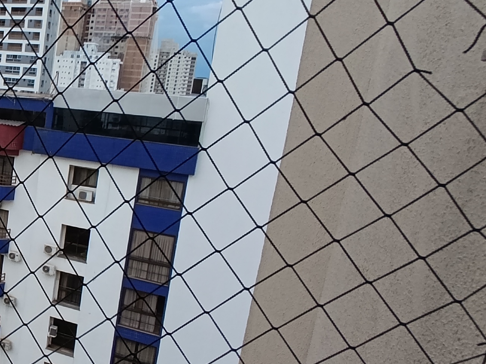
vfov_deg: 35.9
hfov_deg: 37.9
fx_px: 561
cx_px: -65
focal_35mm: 40
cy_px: 180
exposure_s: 1/359
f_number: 2.2
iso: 50
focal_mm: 1.65
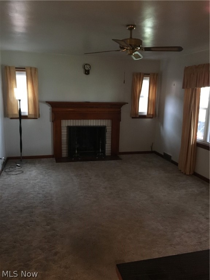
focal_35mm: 29
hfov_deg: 48.2
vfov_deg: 61.7
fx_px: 235
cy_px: 140
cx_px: 105
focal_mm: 4.15
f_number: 2.2
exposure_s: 1/15
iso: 500
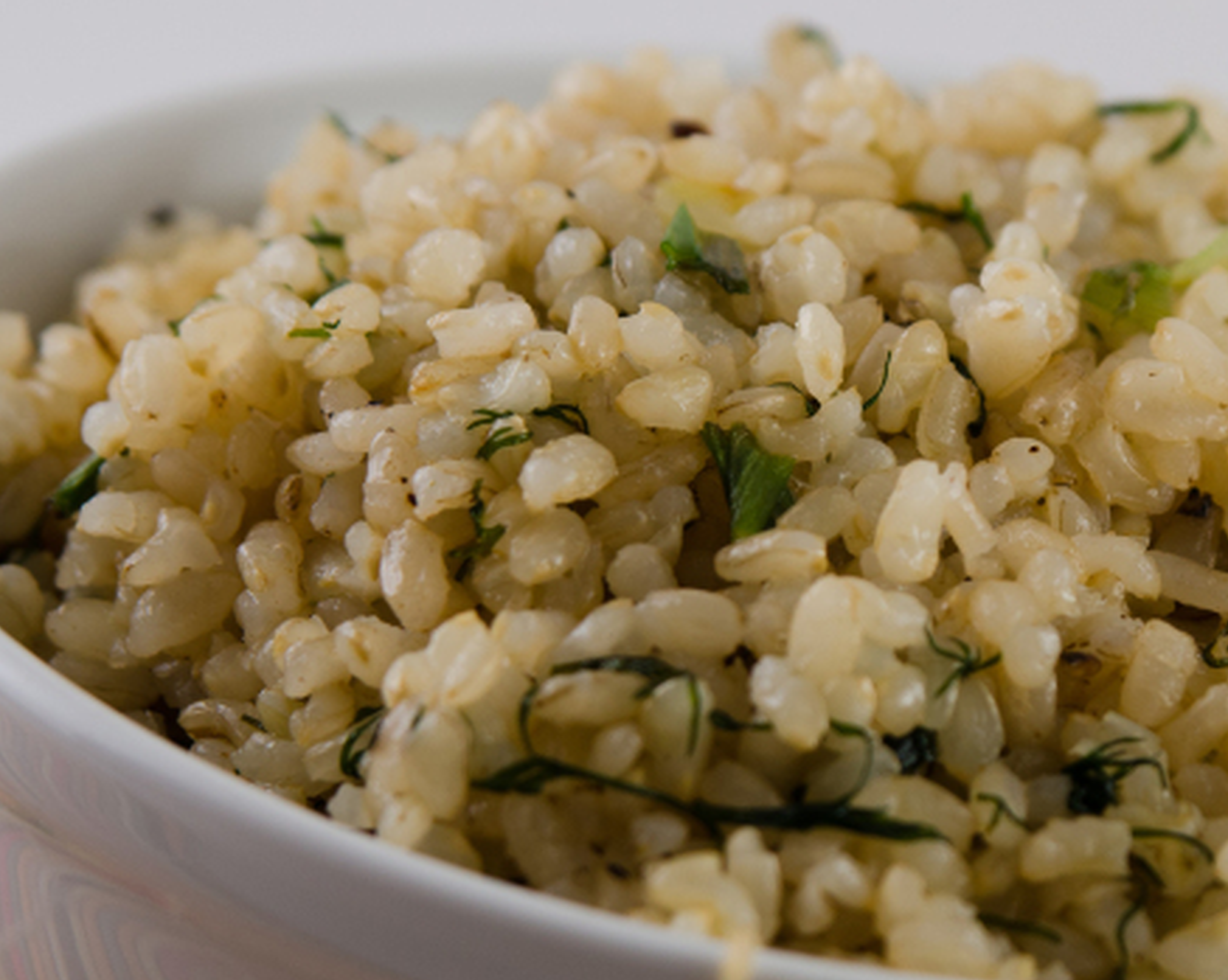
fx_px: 8975
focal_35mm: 247
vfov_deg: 6.3
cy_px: 643
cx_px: 1104
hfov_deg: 7.8
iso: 200
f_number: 5
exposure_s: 1/125
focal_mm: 75
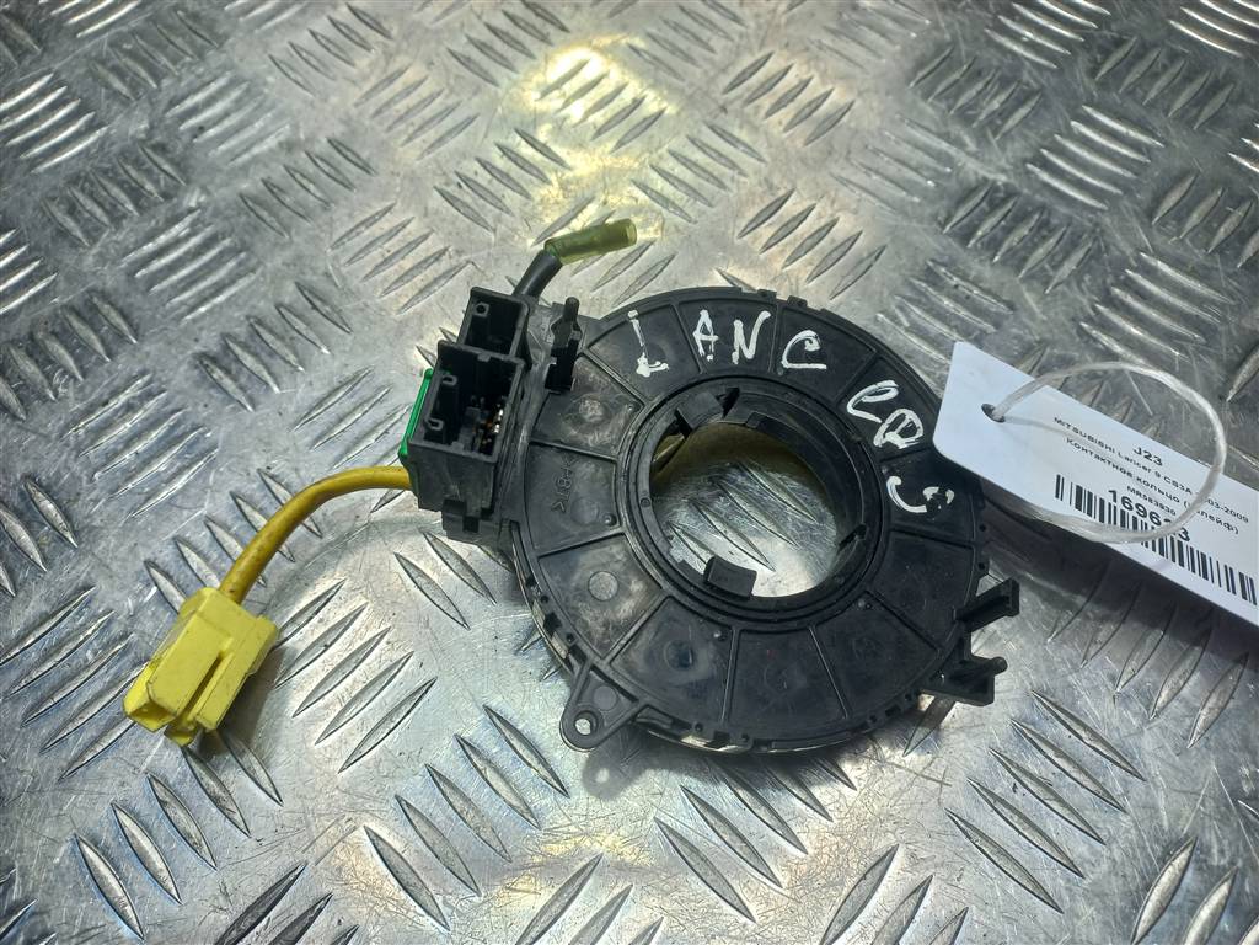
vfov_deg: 54.9
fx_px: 909
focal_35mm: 25
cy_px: 472
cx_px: 630
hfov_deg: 69.4
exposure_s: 1/100
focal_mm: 4.6
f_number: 1.8
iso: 40
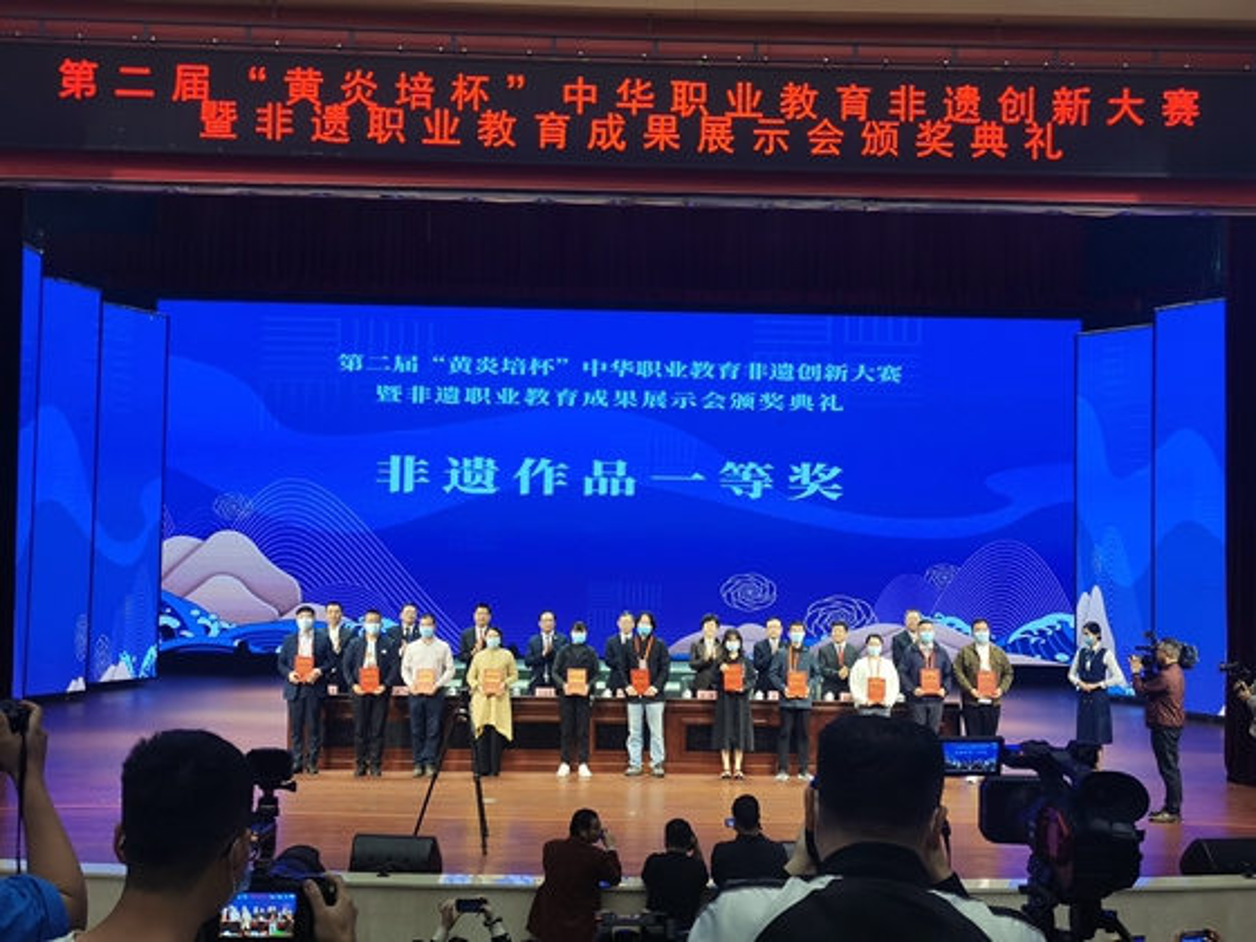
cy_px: 471
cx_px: 628
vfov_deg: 34.3
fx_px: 1524
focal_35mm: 42
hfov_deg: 44.8
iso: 80
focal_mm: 5.58
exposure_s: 1/100
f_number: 1.8
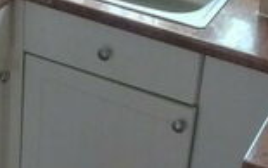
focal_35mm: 120
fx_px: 877
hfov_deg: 17.3
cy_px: 8
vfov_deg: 10.8
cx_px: 78
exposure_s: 1/30
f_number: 3.3
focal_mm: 4.1
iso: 400
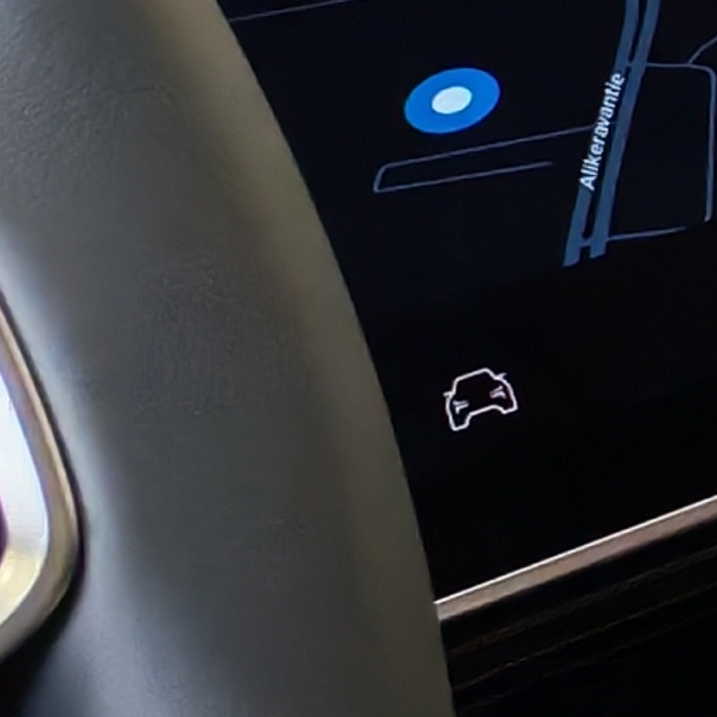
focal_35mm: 209
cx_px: 2601
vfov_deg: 8.4
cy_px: 415
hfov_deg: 6.9
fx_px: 4898
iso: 1337
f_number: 1.9
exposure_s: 1/100
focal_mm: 6.12
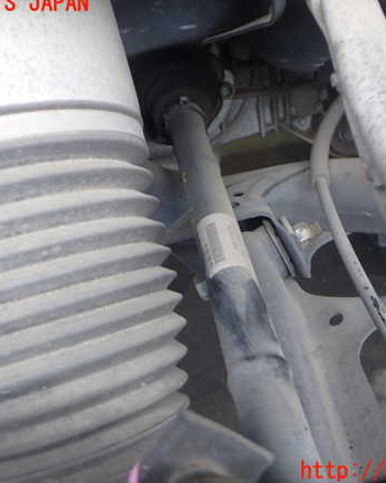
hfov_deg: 37.3
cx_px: 219
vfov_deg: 45.8
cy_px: 238
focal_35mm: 40
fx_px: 571
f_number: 2.3
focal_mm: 5.4
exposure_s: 1/40
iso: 200
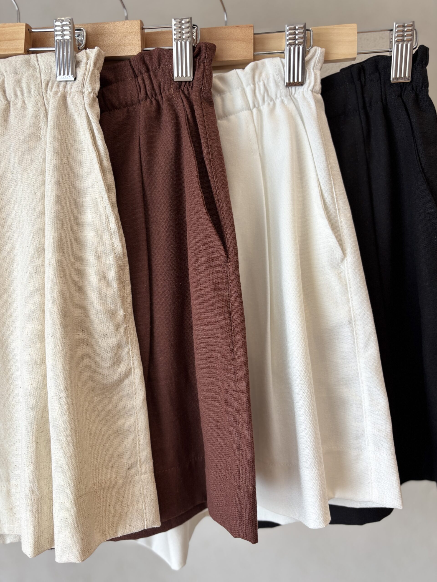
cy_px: 291
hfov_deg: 53.1
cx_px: 218
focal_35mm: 26
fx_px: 438
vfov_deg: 67.3
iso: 32
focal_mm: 5.96
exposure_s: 1/124
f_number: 1.6
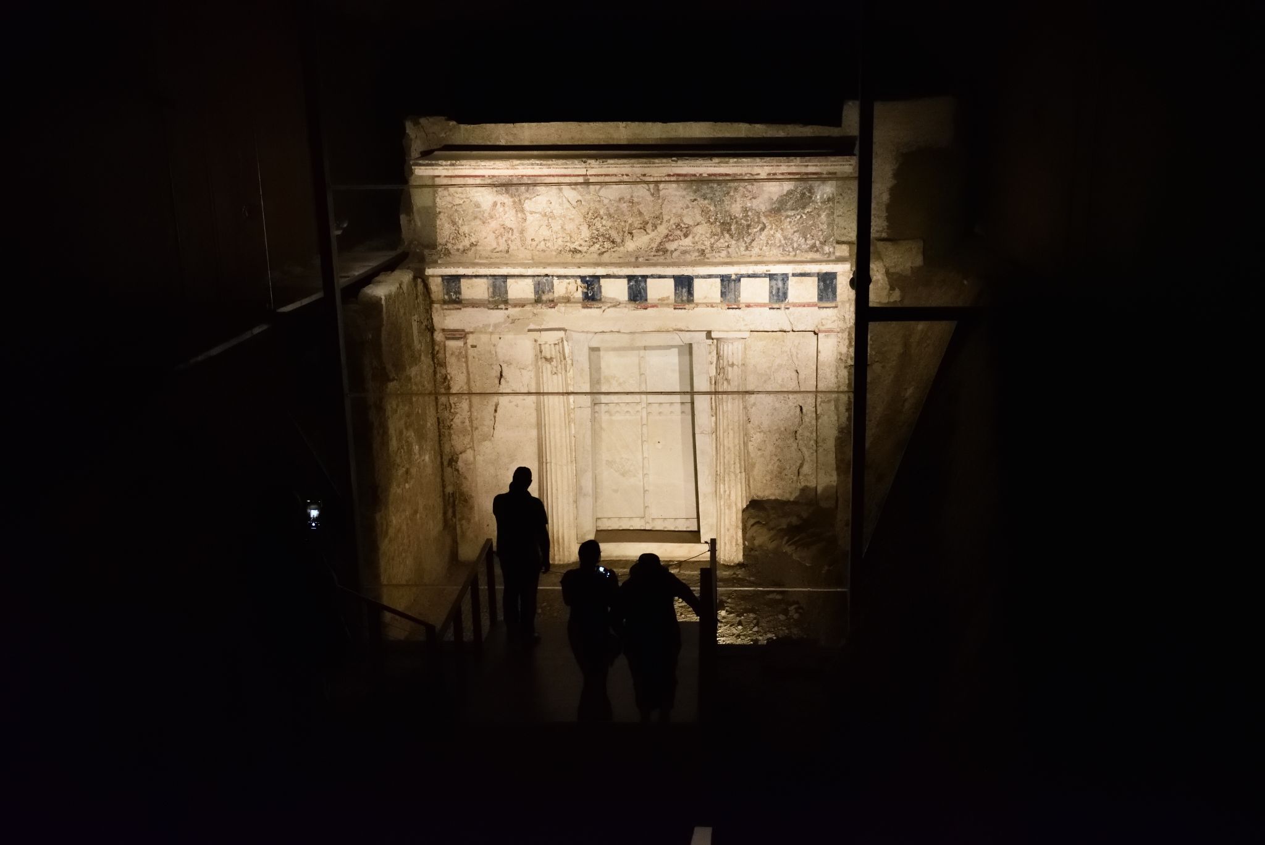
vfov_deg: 37.9
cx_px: 632
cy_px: 422
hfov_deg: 54.4
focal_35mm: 35
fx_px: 1230
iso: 12800
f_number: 7.1
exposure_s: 1/40
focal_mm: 35
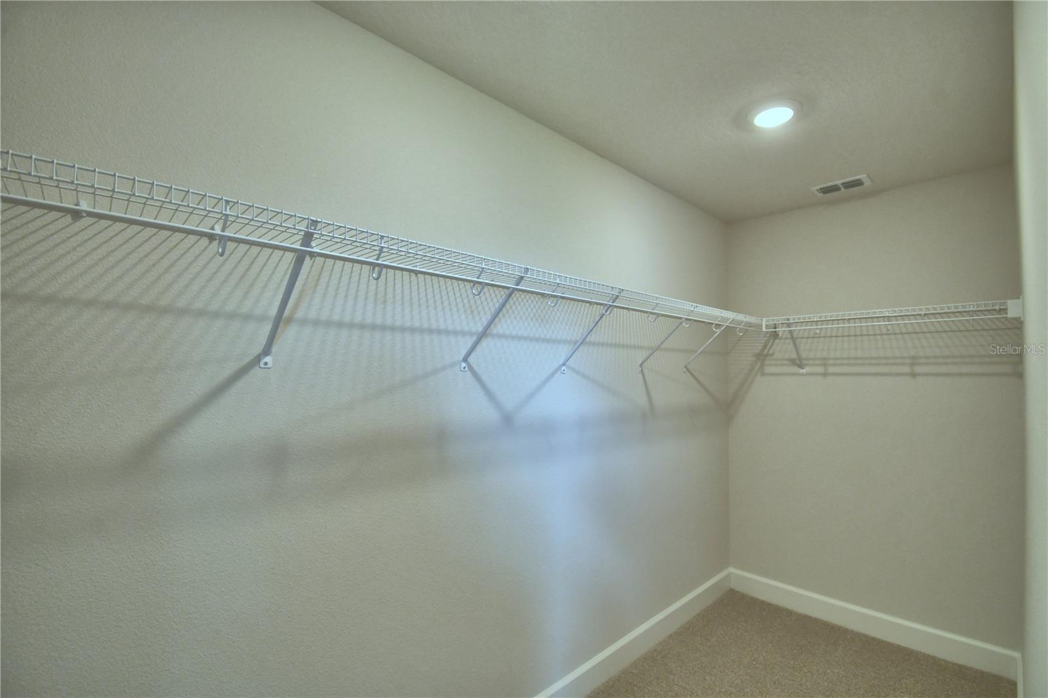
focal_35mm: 15
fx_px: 437
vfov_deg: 77.3
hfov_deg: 100.4
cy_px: 349
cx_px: 524
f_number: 4.5
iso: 400
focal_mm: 10
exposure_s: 1/80
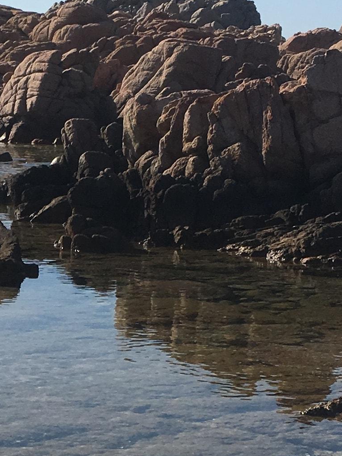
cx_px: -69
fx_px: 1515
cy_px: 458
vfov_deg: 16.7
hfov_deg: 12.6
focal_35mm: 115
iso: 25
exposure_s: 1/2747
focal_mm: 4.15
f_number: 2.2
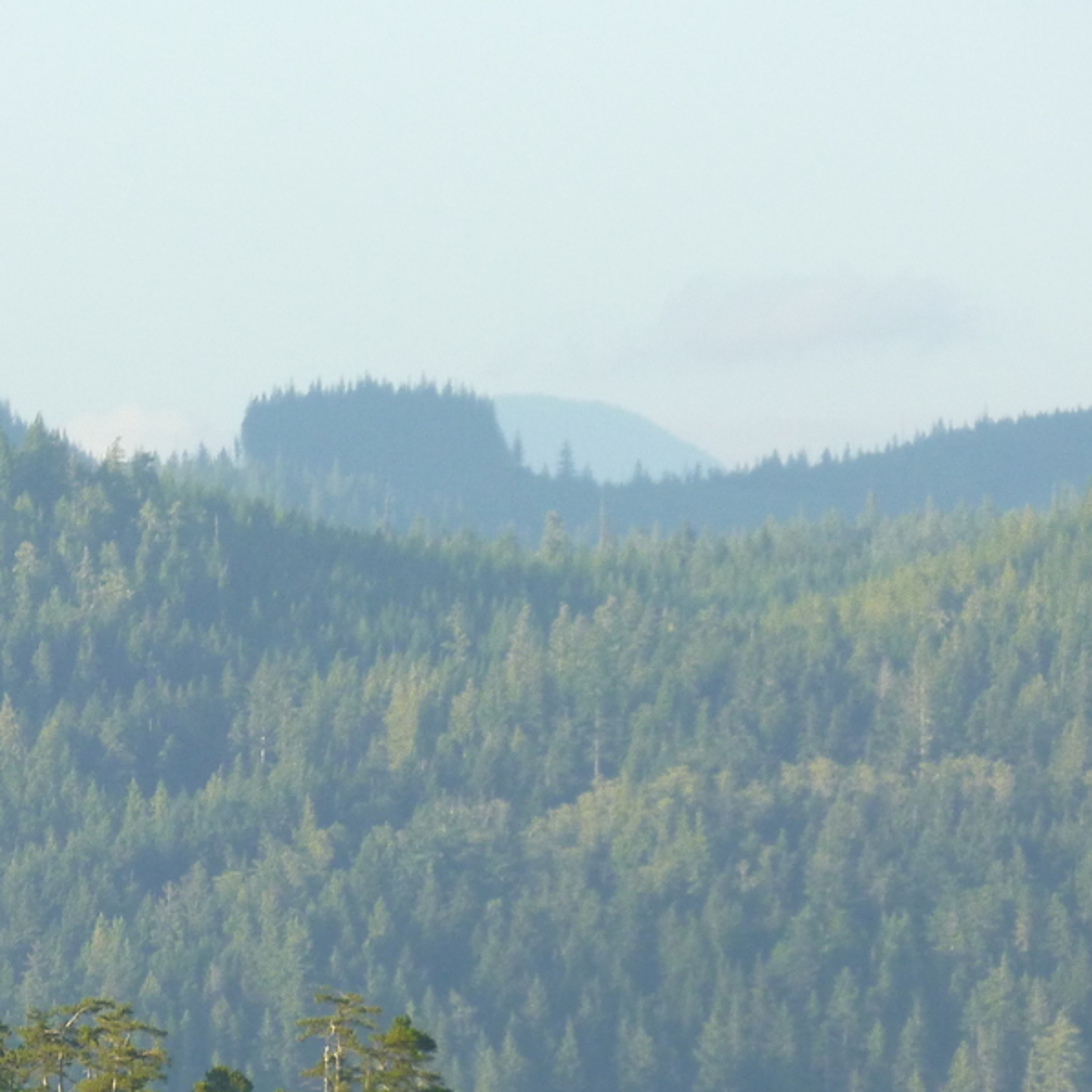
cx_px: -4
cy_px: 811
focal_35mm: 473
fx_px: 16882
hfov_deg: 3.7
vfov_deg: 3.7
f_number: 5.9
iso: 160
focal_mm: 36
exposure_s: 1/125
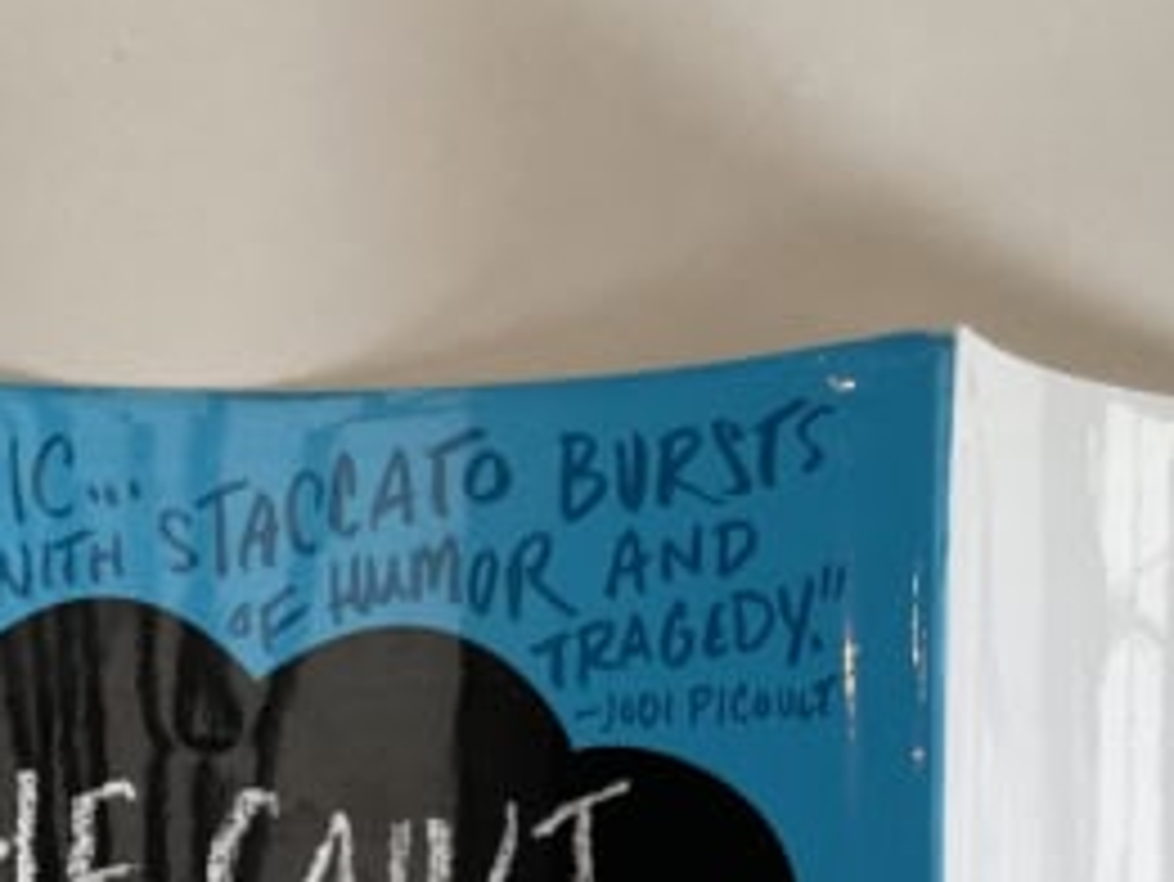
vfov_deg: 13.5
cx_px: -513
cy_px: 1395
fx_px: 3461
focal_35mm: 102
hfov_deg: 17.6
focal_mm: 4.2
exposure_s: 1/121
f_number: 1.6
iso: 40
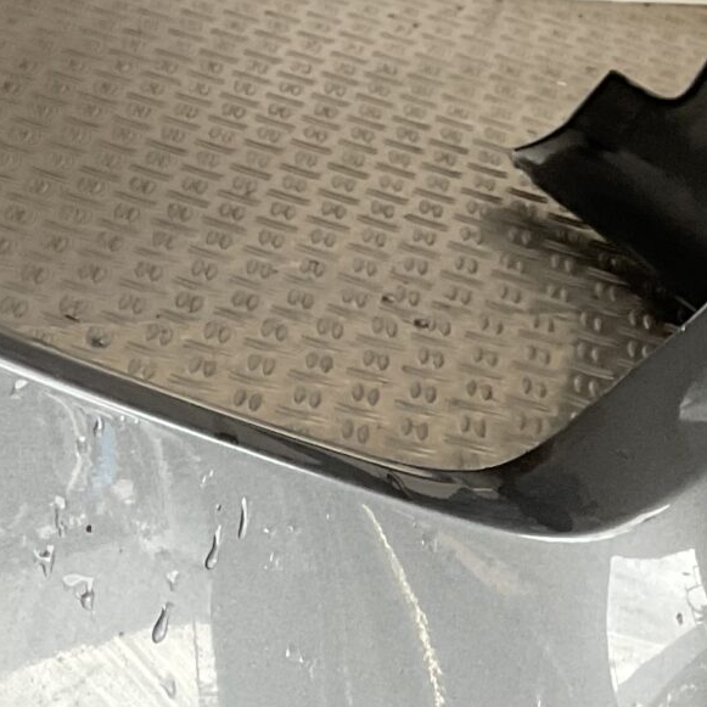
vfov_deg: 15.2
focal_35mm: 113
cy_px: 660
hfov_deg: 13.3
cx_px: -707
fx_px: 2611
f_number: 1.8
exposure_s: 1/100
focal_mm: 3
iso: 64
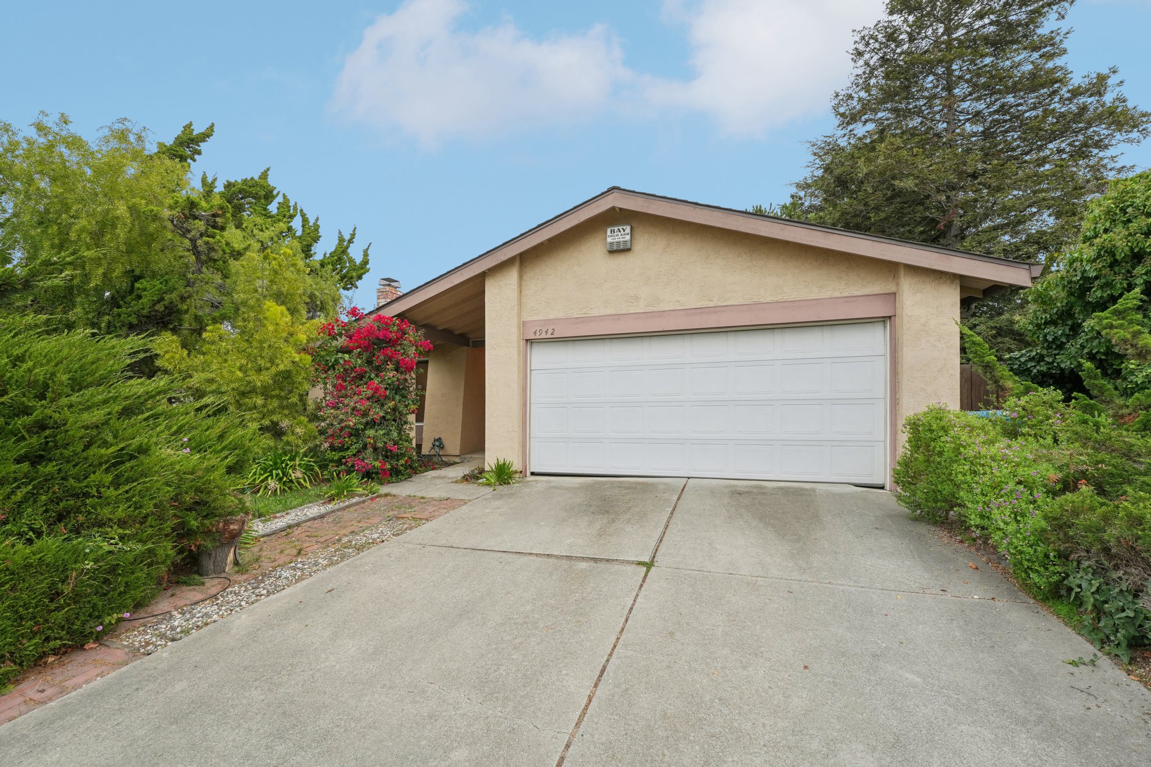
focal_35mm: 14
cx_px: 576
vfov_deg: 81.2
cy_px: 384
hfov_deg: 104.3
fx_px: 448
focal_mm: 14
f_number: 8
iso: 800
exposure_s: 1/80
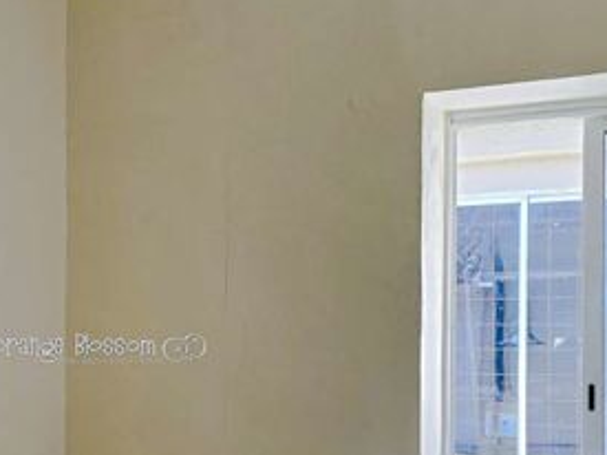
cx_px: 98
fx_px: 1034
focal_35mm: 59
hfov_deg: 31.6
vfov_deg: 24.5
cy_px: 347
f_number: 1.7
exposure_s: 1/180
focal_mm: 6.3
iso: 32
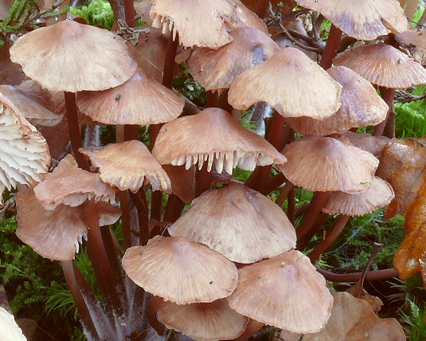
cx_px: 186
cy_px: 120
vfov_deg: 28.0
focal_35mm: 54
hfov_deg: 34.7
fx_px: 681
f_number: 11
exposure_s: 1
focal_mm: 7.8
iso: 100
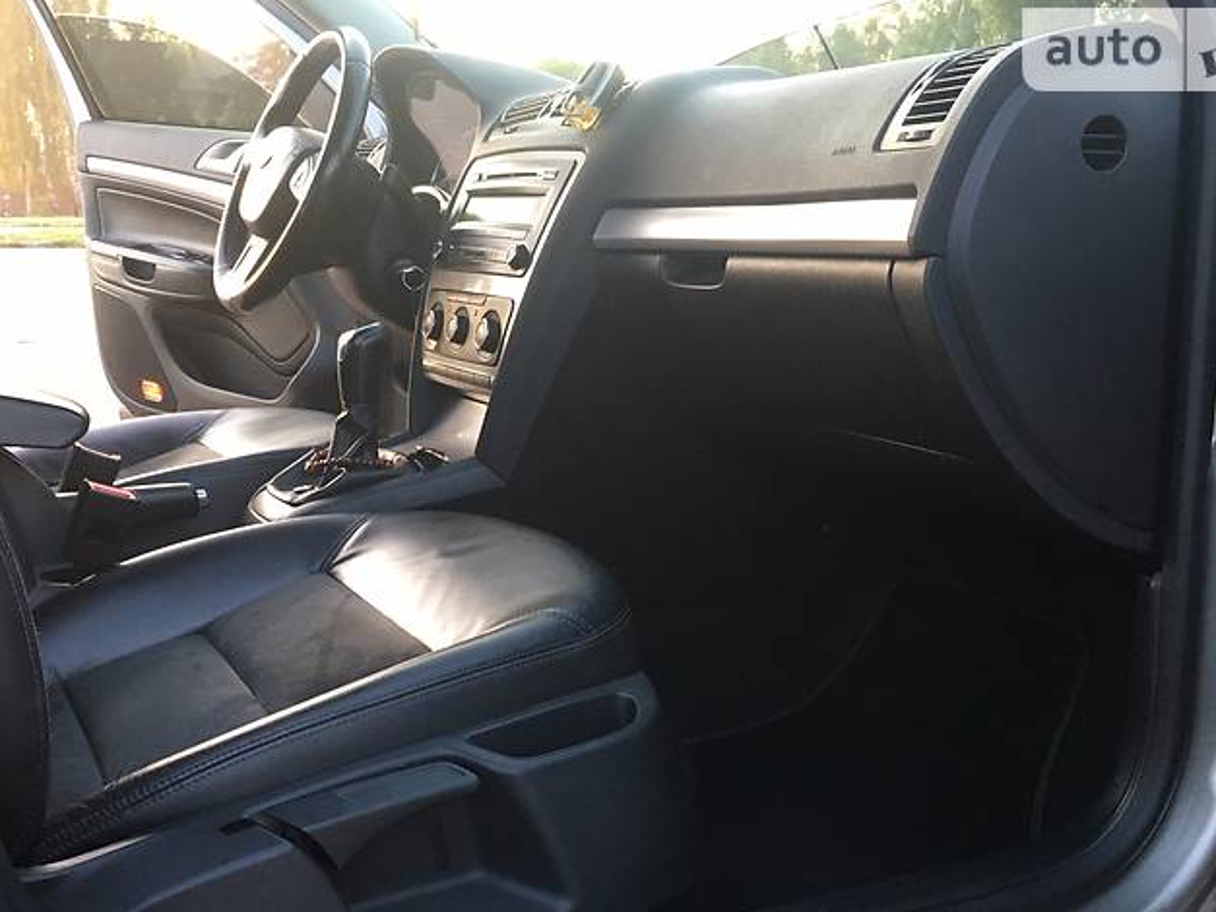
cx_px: 555
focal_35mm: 37
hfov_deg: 50.1
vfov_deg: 38.4
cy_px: 567
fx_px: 1299
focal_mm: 4.2
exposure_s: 1/33
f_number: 2.2
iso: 64
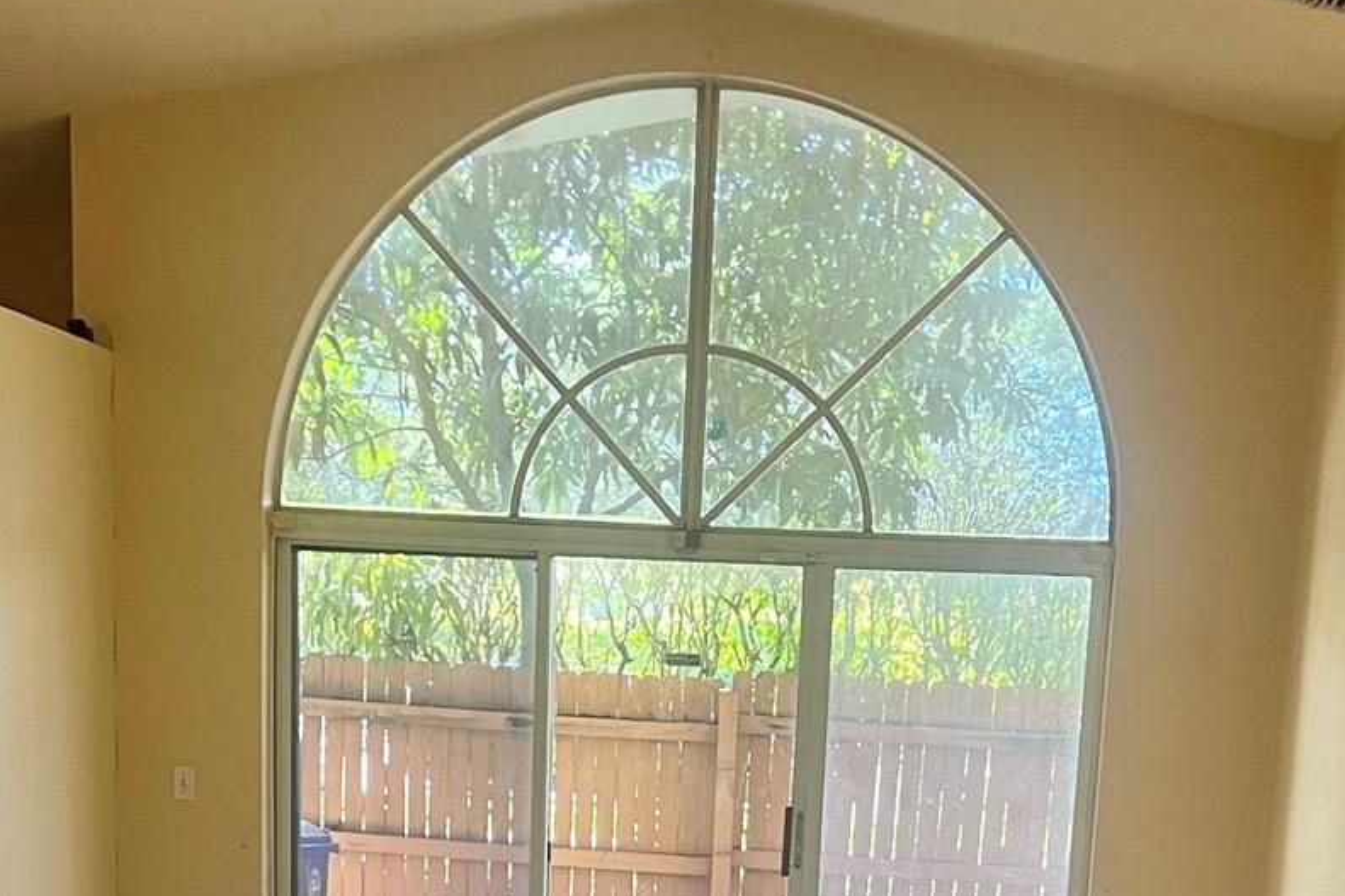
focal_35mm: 70
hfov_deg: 28.8
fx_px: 2615
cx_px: 706
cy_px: 1233
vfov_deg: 17.9
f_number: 1.5
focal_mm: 5.7
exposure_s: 1/60
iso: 100
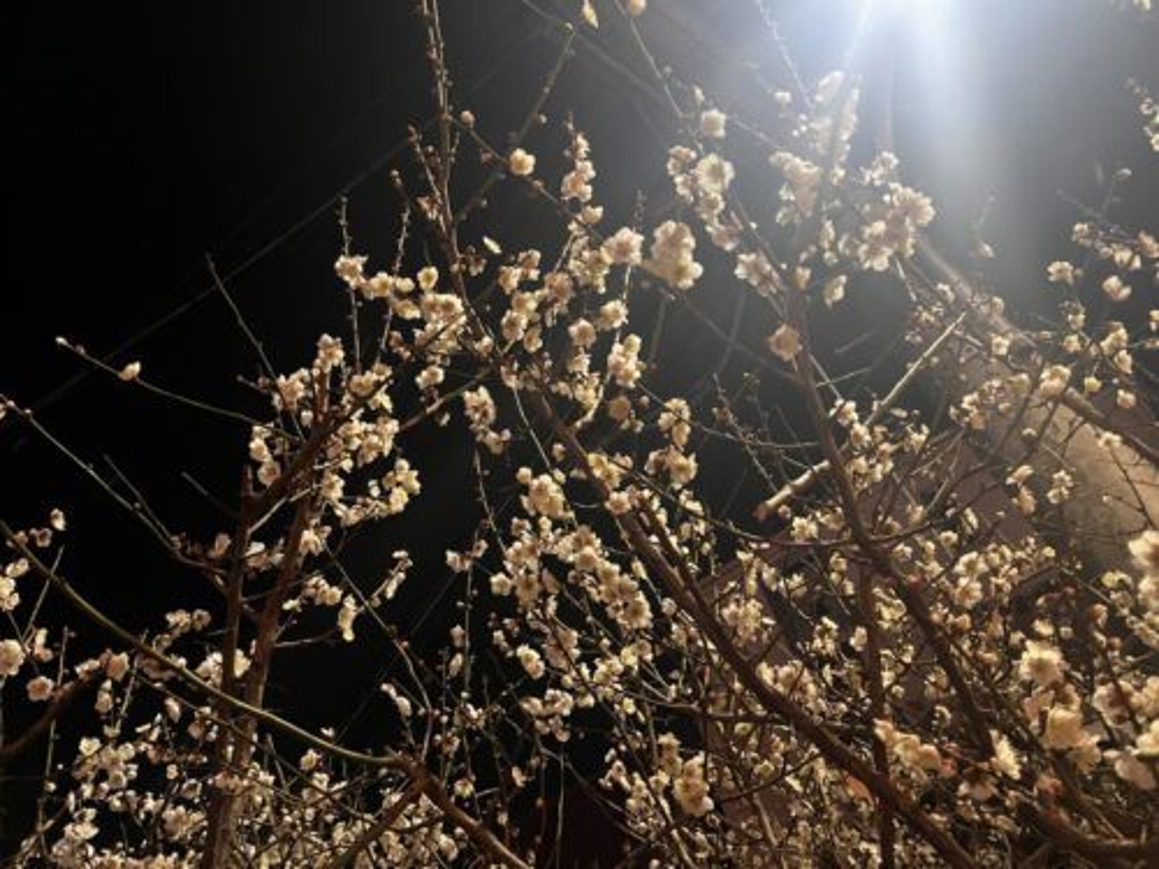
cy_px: 434
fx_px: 871
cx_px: 580
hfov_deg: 67.3
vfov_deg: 53.1
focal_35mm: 26
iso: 640
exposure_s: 1/33
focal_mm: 5.1
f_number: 1.6
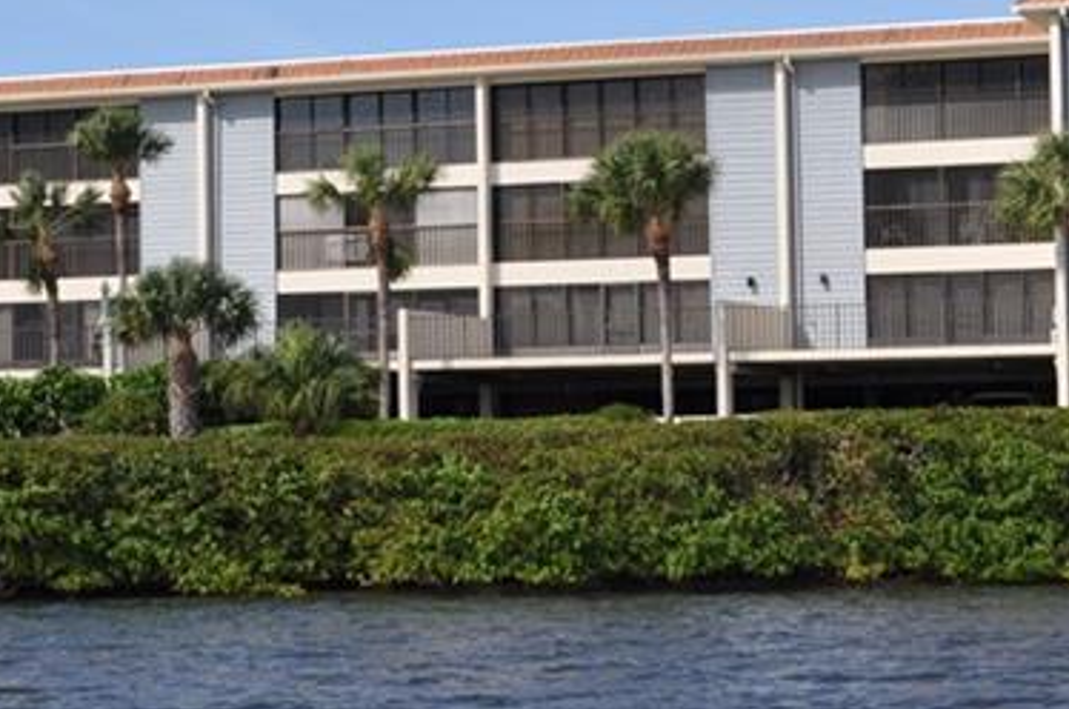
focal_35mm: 115
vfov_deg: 11.8
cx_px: 386
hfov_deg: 17.8
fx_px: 3409
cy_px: 187
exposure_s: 1/400
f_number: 10
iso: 200
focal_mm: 28
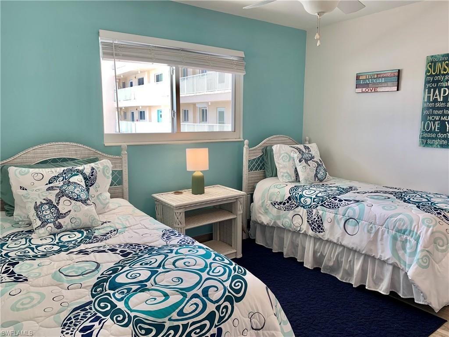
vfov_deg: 53.1
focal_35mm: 26
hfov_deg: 67.3
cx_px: 224
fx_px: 337
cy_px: 168
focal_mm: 4.25
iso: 32
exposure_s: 1/121
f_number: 1.8
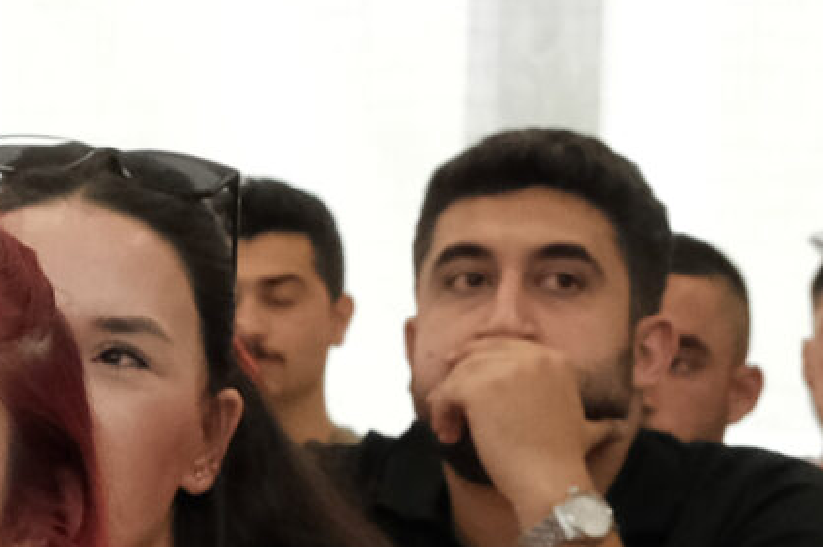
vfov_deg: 4.9
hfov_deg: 7.0
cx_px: -1030
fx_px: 6396
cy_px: 673
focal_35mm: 280
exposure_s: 1/160
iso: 2000
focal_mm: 30.8
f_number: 6.4
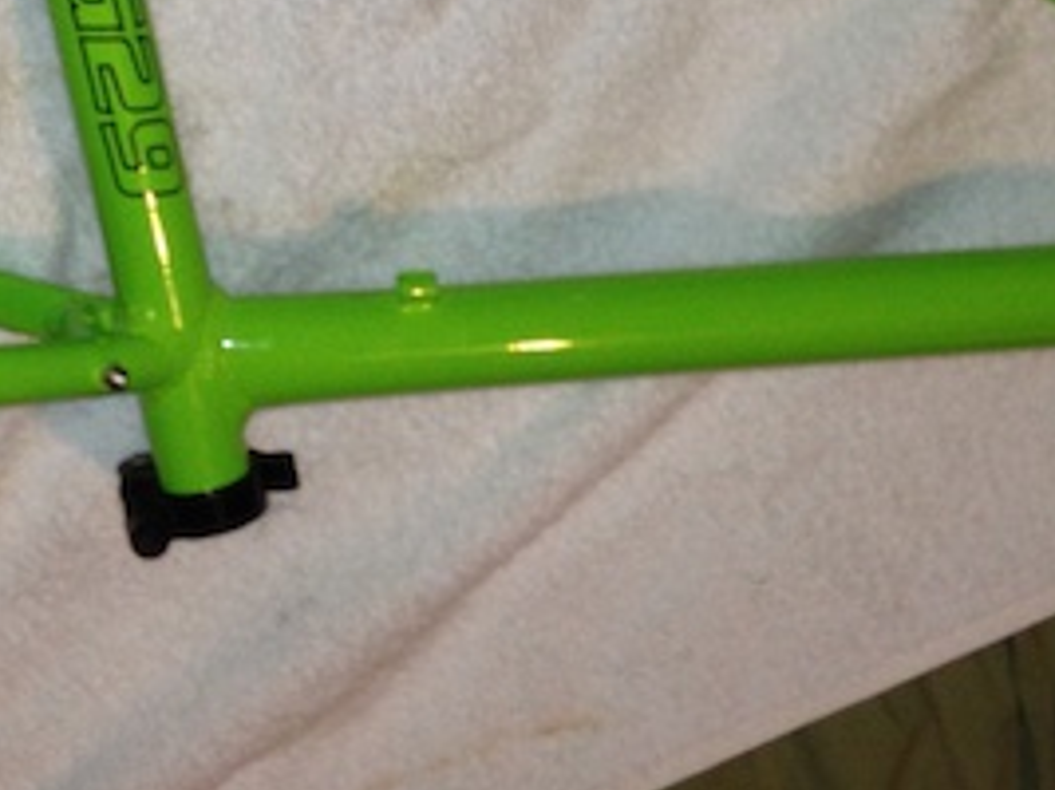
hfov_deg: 18.6
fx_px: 3199
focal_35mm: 105
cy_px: -16
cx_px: 245
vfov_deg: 13.9
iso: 80
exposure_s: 1/20
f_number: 2.4
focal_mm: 4.28
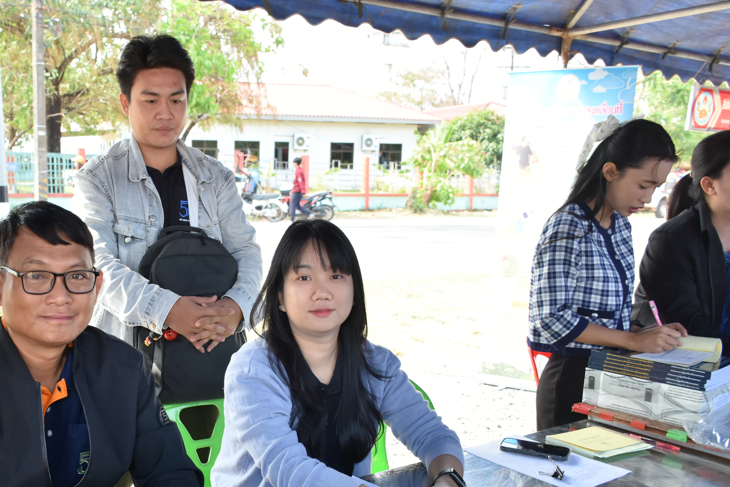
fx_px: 811
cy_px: 348
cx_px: 218
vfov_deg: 32.9
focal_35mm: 40
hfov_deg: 47.3
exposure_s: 1/250
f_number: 3.5
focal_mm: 18
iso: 360
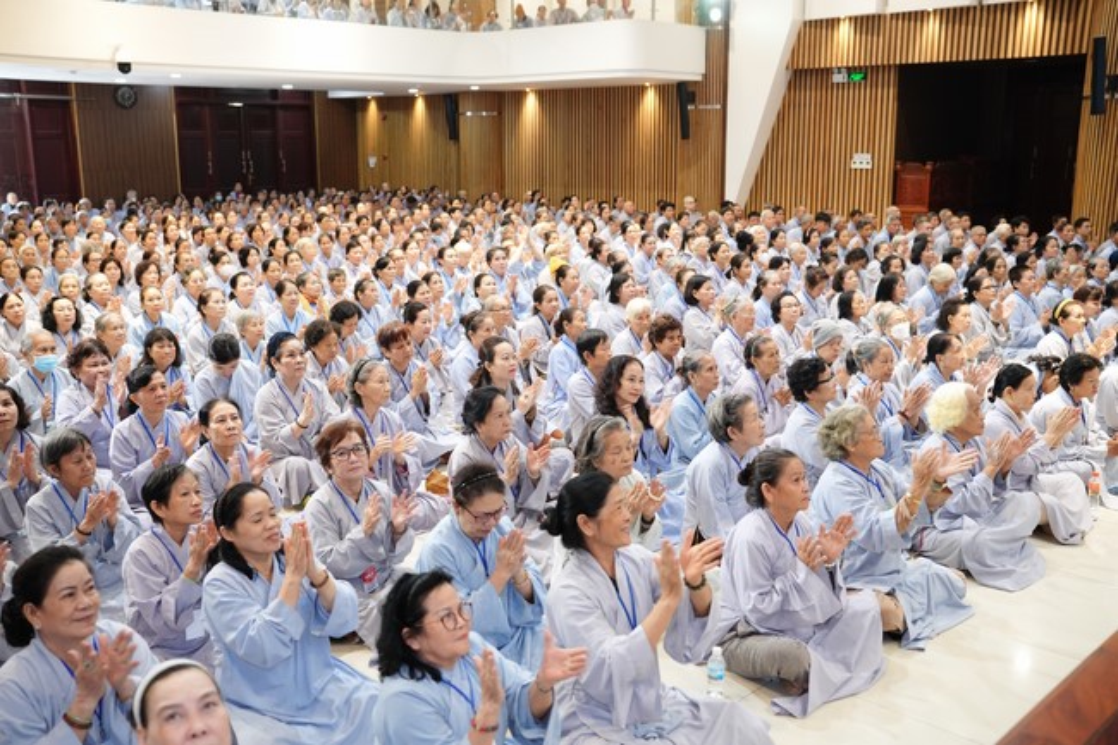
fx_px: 1087
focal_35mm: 35
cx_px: 559
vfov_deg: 37.8
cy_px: 372
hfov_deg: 54.4
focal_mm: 35
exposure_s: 1/80
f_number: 2.8
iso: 2000
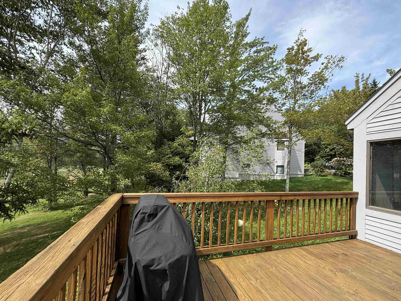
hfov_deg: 94.3
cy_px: 159
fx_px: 185
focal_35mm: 16
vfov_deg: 78.0
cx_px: 217
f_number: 2.2
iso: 50
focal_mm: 2.22
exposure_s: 1/651
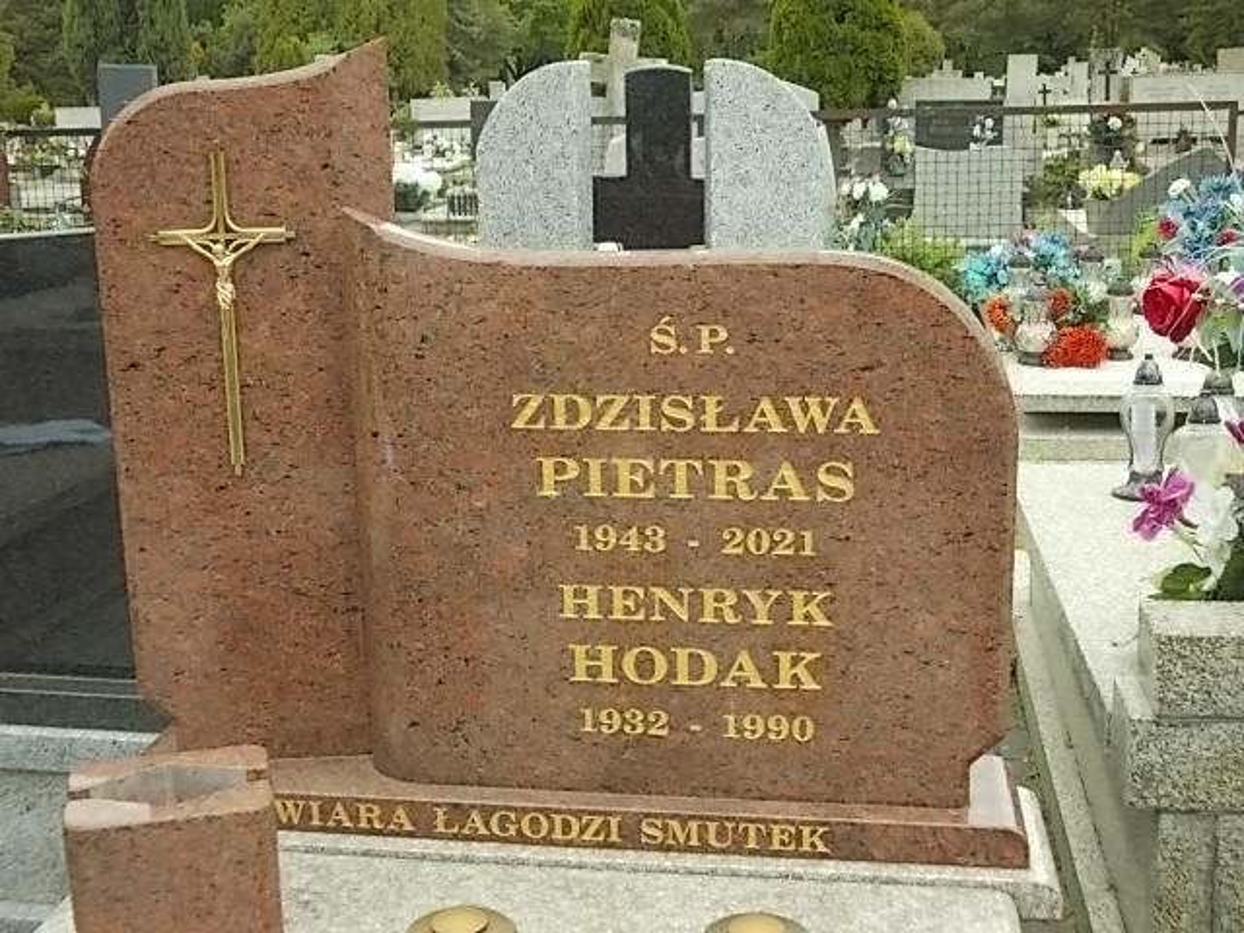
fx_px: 1545
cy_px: 466
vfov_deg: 33.6
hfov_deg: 43.9
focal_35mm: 43
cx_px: 622
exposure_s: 1/200
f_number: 3.3
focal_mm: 6.1
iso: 80
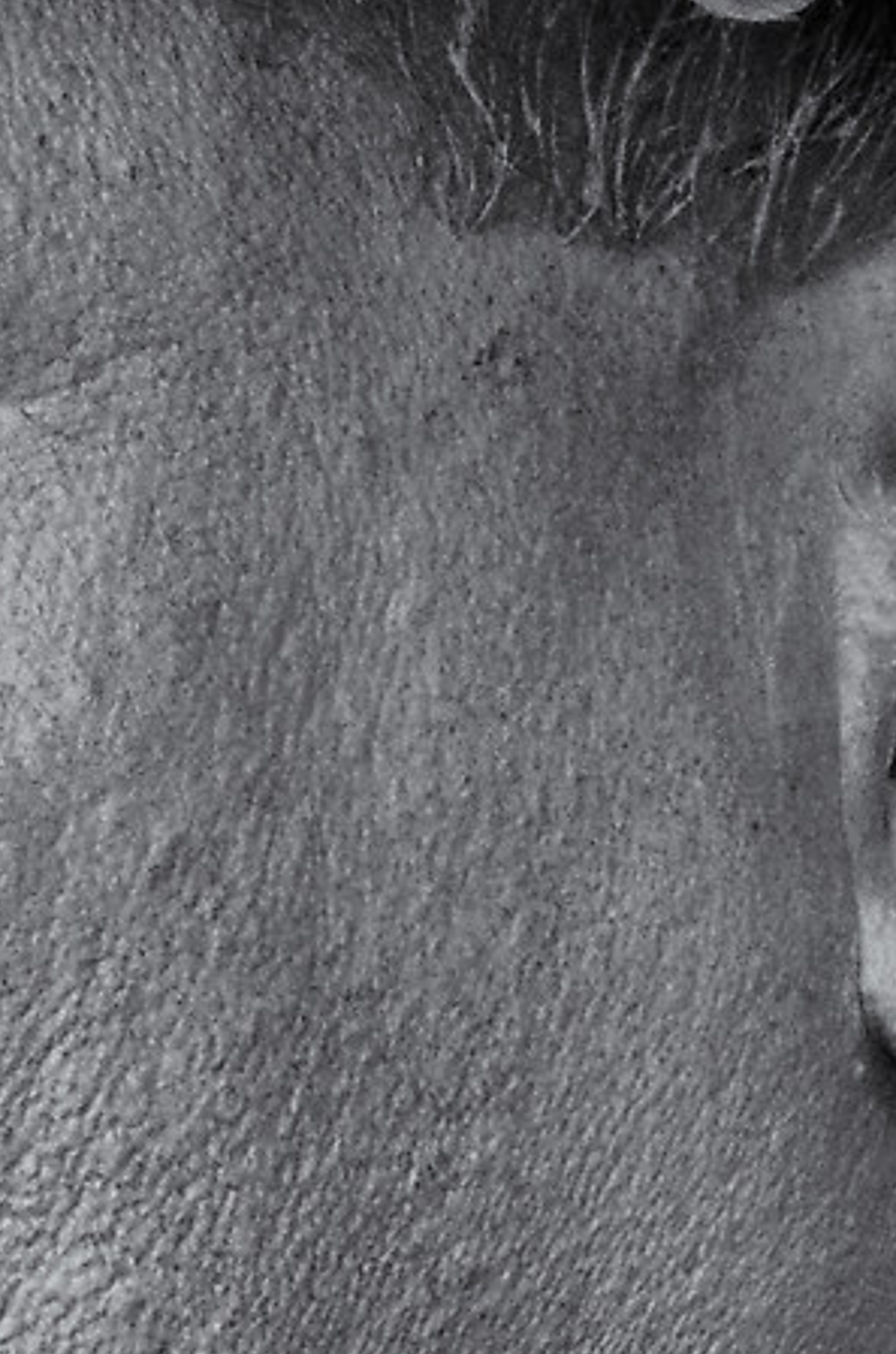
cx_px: -158
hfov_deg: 1.2
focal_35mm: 1164
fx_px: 43677
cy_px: 1182
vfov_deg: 1.8
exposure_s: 1/1000
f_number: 5
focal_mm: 145
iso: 400
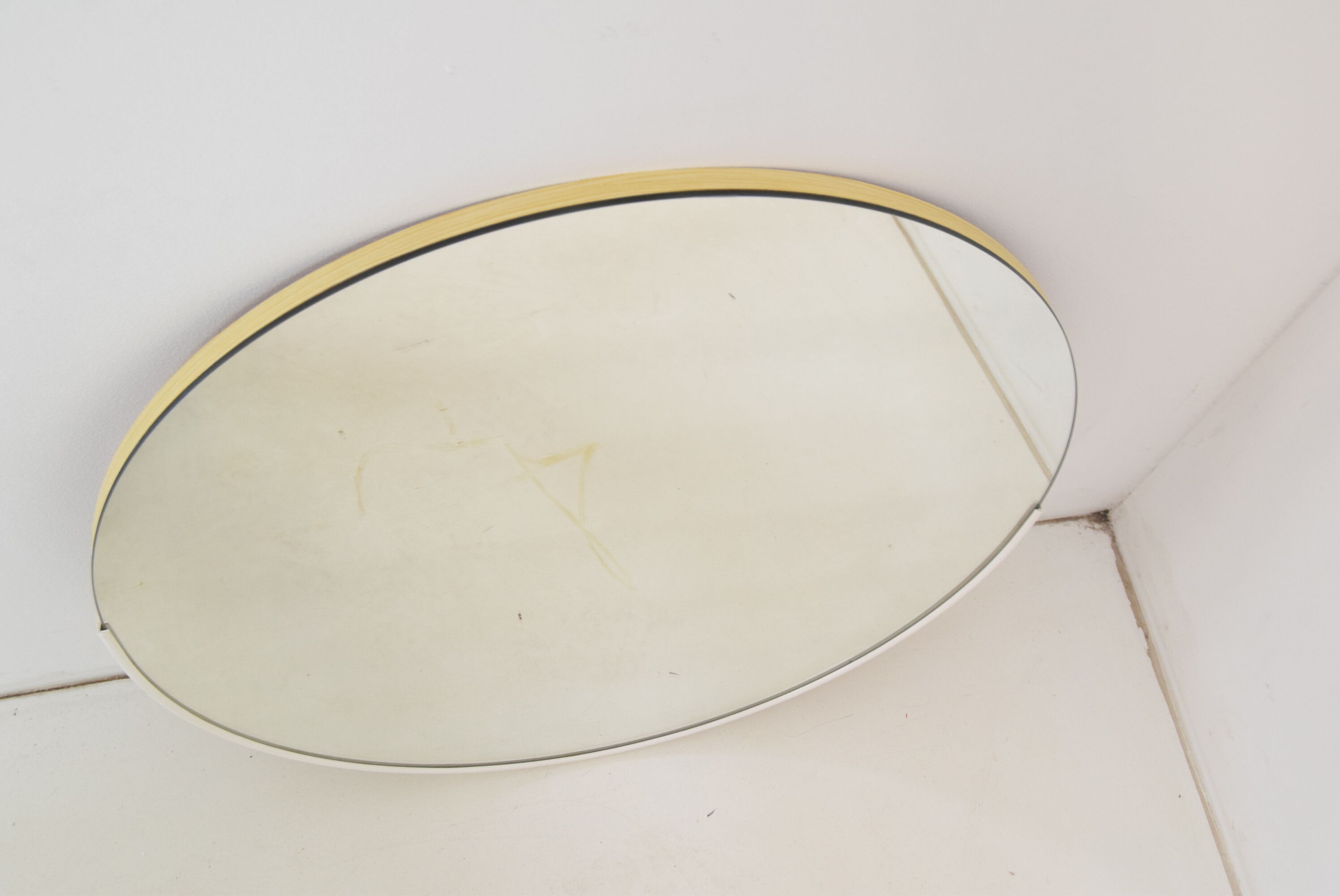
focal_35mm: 39
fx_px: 1453
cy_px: 448
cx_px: 670
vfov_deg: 34.3
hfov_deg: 49.5
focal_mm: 26
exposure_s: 1/160
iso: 1600
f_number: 6.3
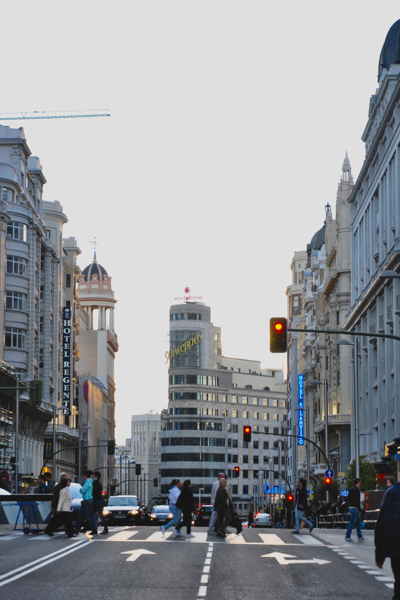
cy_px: 300
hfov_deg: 14.7
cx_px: 200
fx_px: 1550
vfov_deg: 21.9
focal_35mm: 93
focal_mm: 62
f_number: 5.3
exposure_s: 1/80
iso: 400
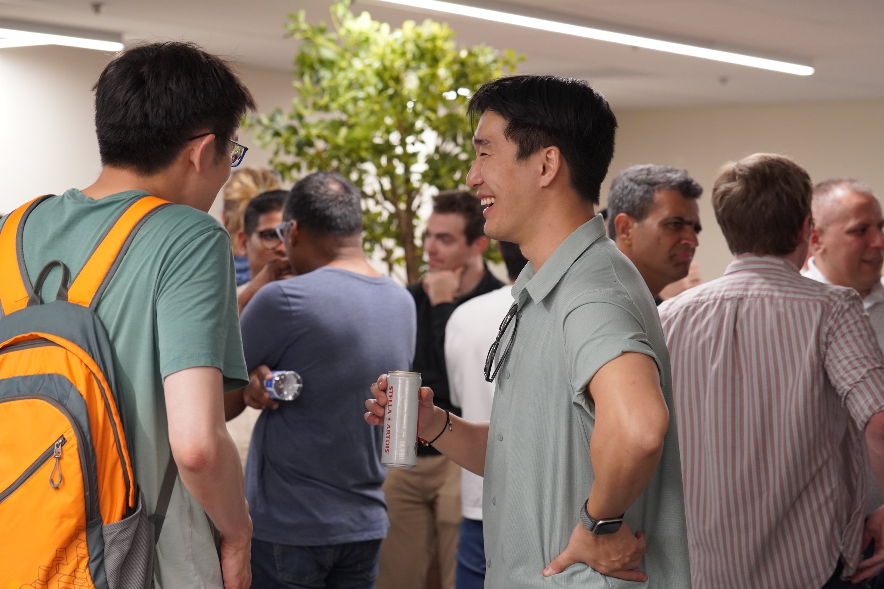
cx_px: 442
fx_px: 2762
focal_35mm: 112
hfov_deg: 18.2
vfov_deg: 12.2
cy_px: 294
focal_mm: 75
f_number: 4
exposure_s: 1/160
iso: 1600
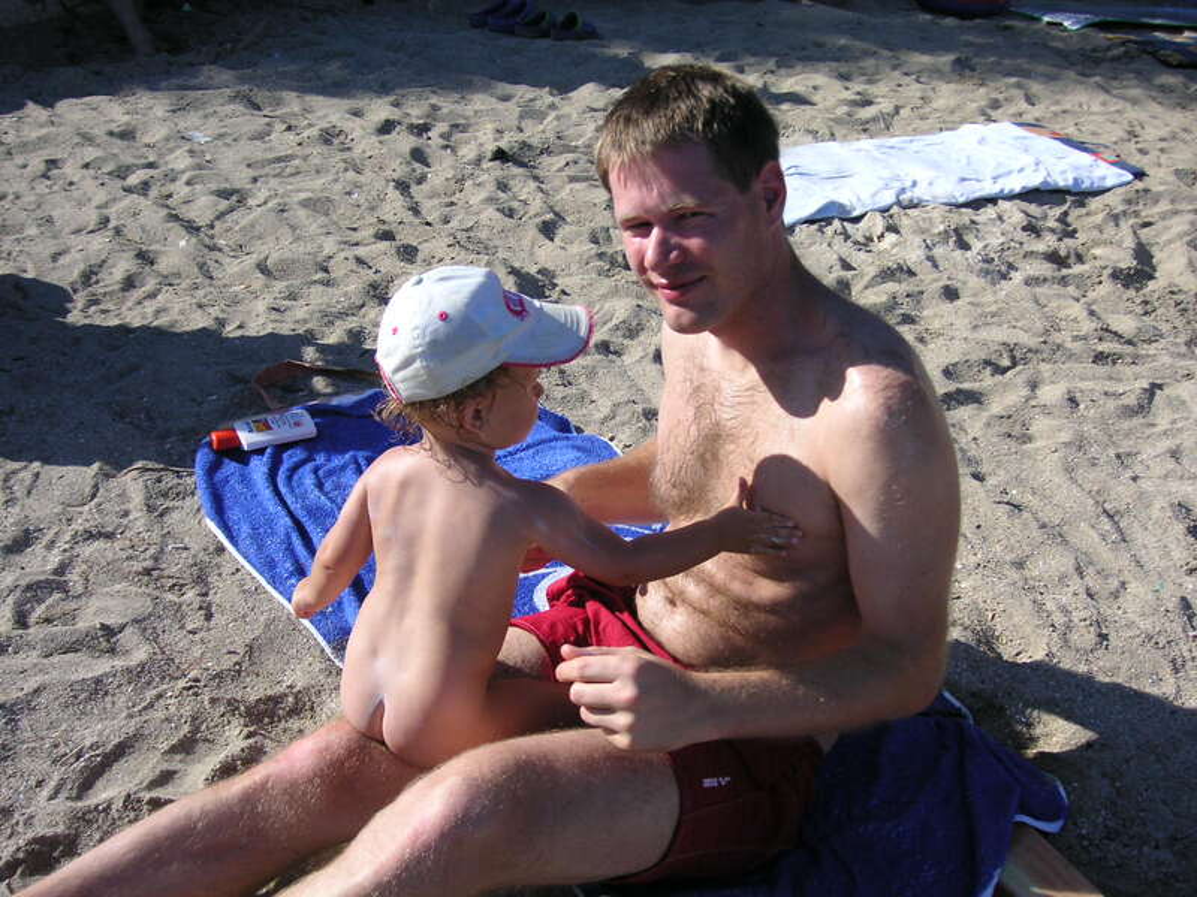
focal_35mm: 41
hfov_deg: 45.8
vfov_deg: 35.1
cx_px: 598
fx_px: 1418
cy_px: 448
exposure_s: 1/180
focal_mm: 6.9
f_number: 8
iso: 50
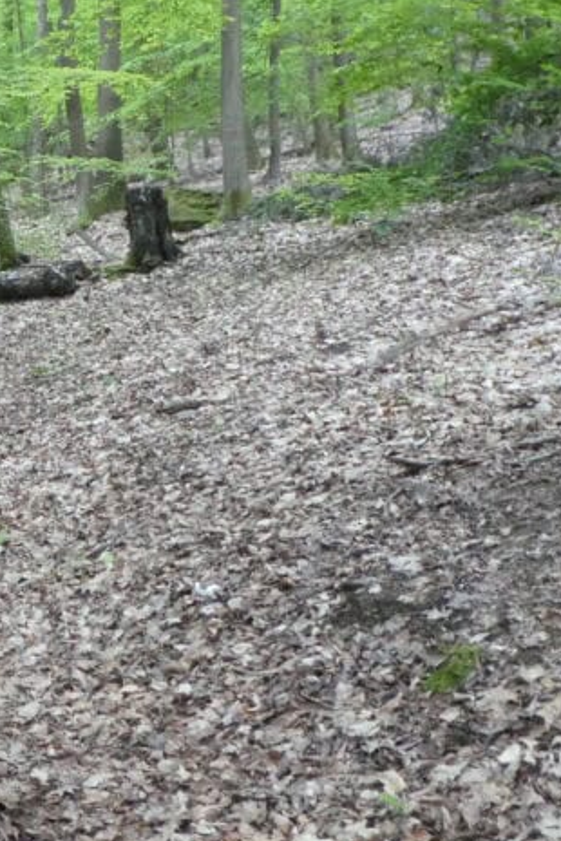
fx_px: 1286
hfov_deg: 20.7
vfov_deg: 36.2
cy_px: 403
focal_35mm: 55
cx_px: -299
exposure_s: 1/60
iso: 500
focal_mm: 4.3
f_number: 3.3
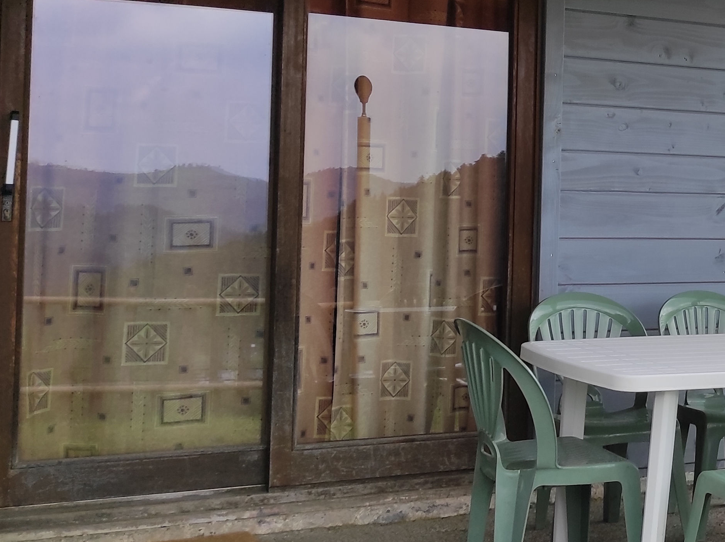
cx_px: 768
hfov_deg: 28.7
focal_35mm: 62
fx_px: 1297
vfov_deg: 23.5
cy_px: 194
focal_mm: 5.43
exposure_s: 1/1094
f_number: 1.89
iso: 100
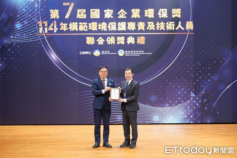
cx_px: 118
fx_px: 520
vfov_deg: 17.3
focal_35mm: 79
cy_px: 79
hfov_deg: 25.7
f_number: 4
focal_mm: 79
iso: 3200
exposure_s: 1/200
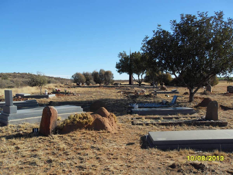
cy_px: 88
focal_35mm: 35
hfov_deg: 52.6
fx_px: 236
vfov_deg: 40.7
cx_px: 116
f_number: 8.2
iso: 80
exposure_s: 1/180
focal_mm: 6.3
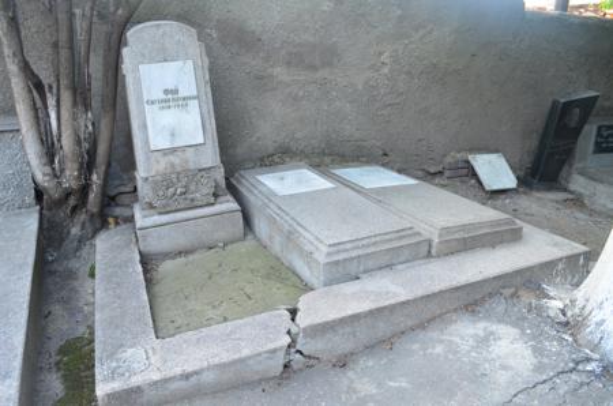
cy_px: 203
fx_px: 459
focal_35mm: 27
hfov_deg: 67.5
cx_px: 306
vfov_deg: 47.7
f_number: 5.6
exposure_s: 1/40
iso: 640
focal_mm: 18
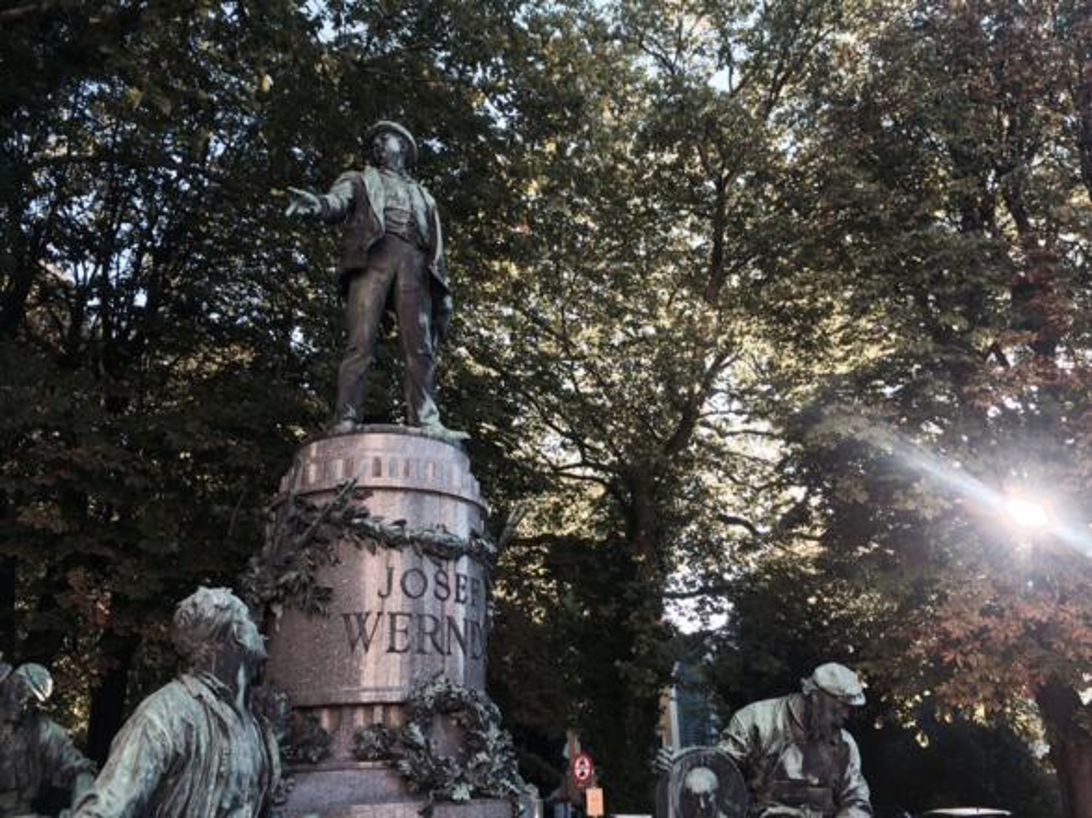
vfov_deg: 48.2
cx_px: 546
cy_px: 409
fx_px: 915
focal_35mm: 29
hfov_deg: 61.7
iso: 32
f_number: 2.2
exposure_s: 1/120
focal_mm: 4.15
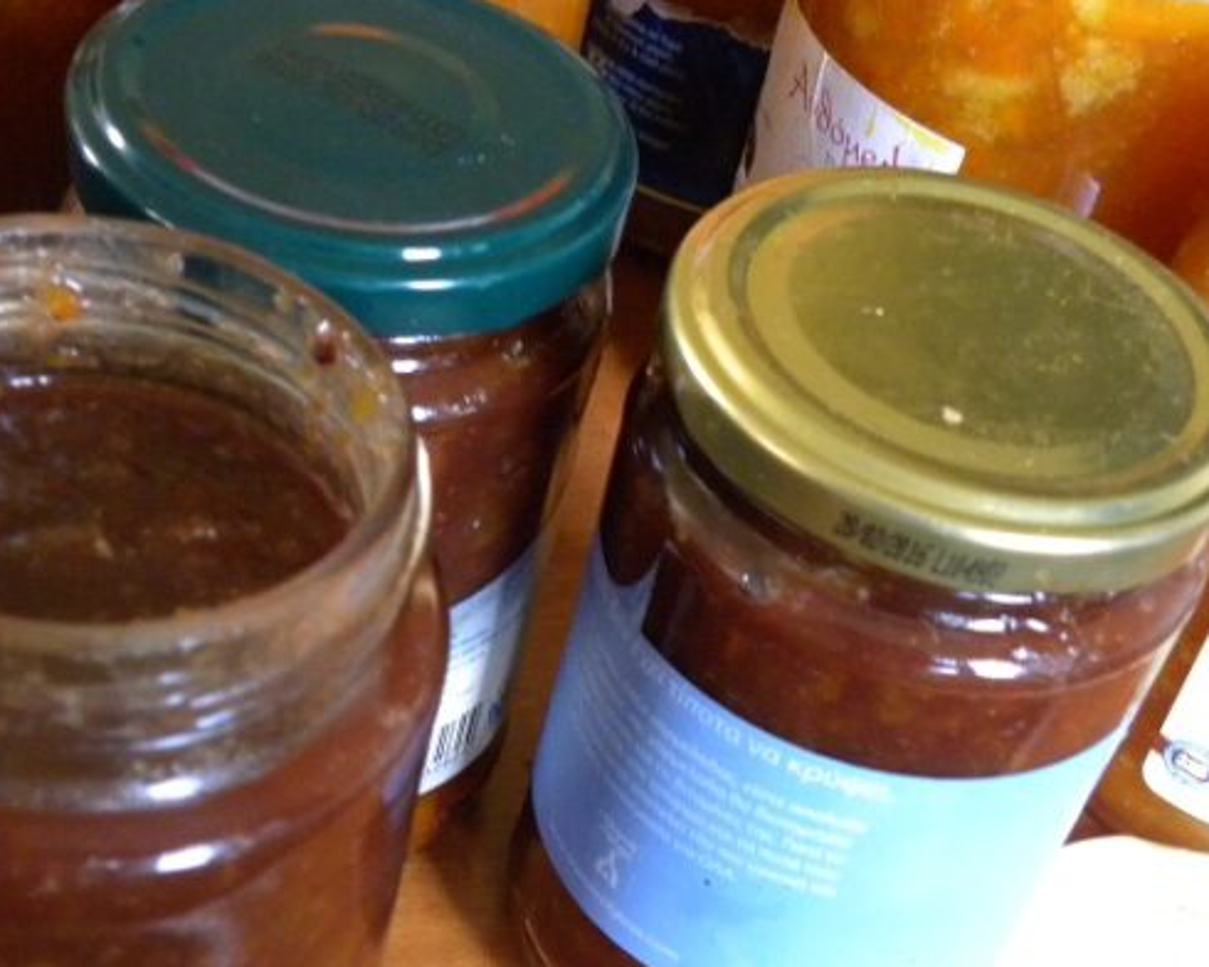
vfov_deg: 25.2
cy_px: 660
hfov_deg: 31.4
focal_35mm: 60
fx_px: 2147
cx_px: 480
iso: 400
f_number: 3.2
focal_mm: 7.3
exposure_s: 1/19.7
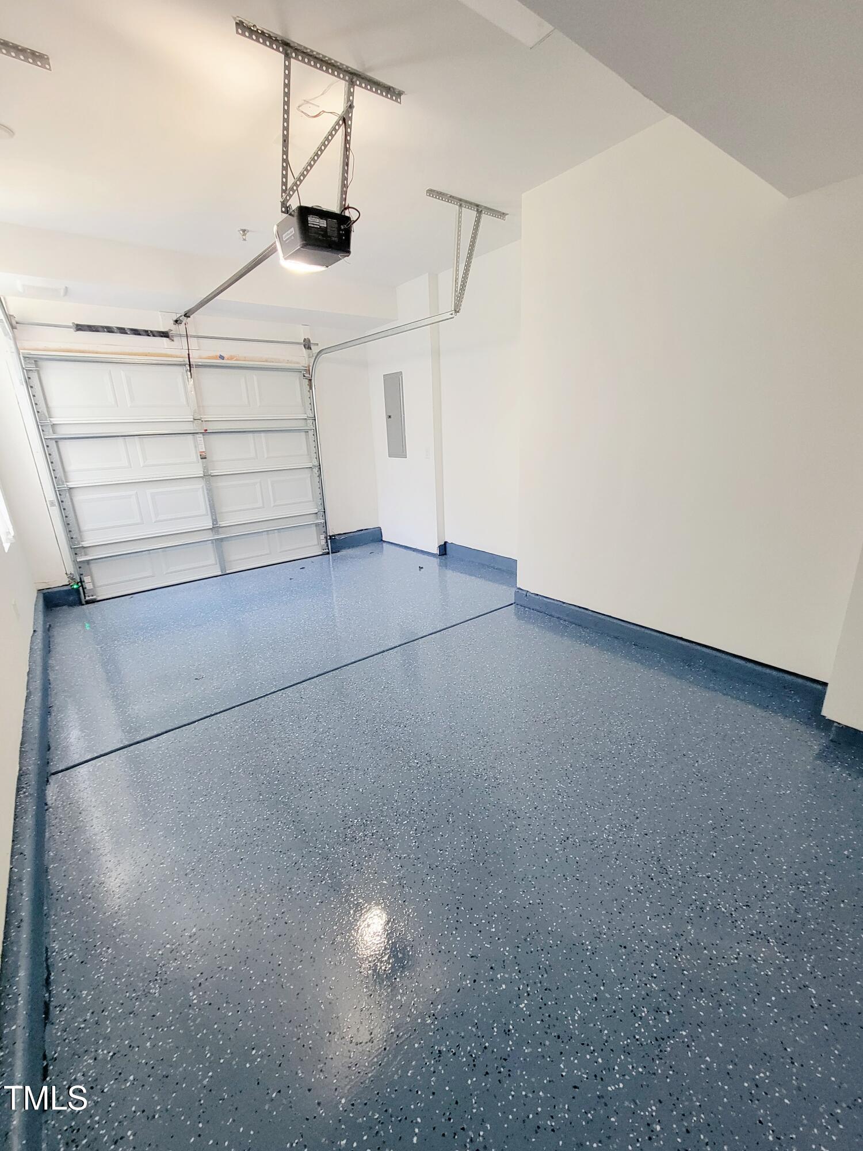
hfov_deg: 89.9
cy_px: 576
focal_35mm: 13
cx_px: 432
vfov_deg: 106.2
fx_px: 432
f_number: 2.2
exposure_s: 1/30
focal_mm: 2.2
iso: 500
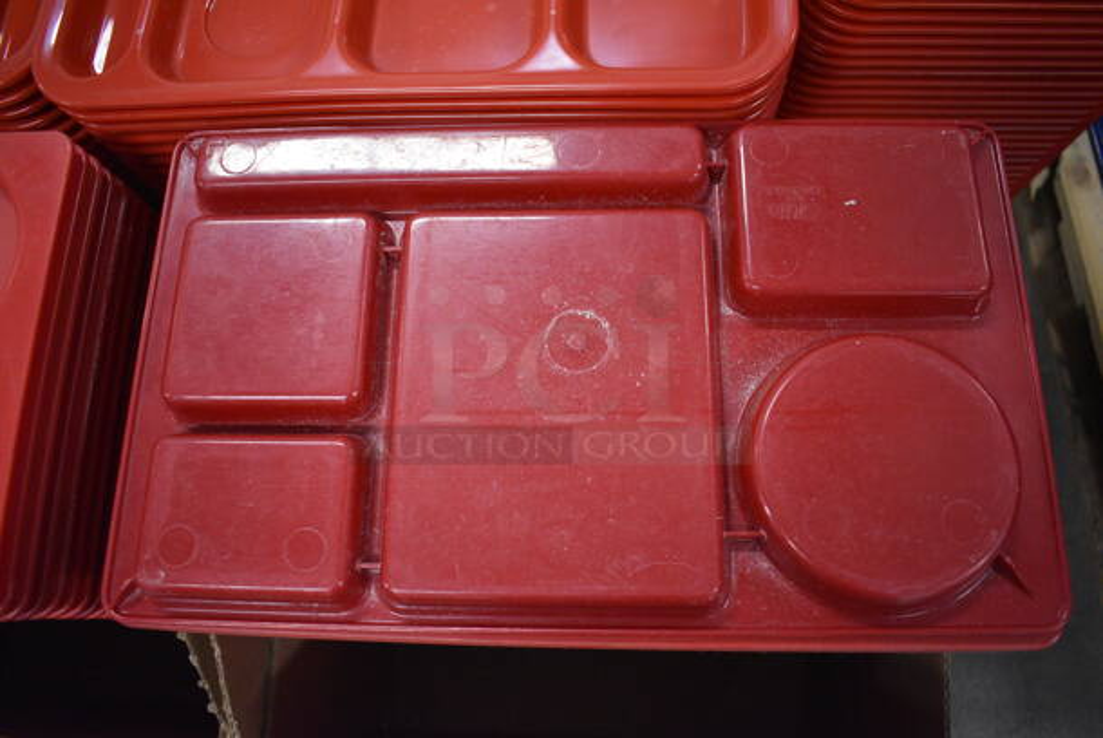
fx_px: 828
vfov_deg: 48.0
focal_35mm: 27
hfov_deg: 67.3
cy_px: 369
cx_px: 552
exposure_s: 1/125
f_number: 3.5
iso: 2500
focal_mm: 18
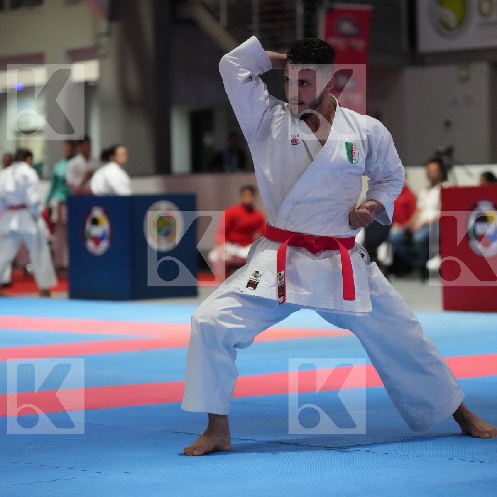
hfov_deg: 12.6
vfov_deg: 12.7
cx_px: 327
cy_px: 249
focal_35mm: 138
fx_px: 2242
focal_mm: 108
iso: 6400
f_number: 2.8
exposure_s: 1/500
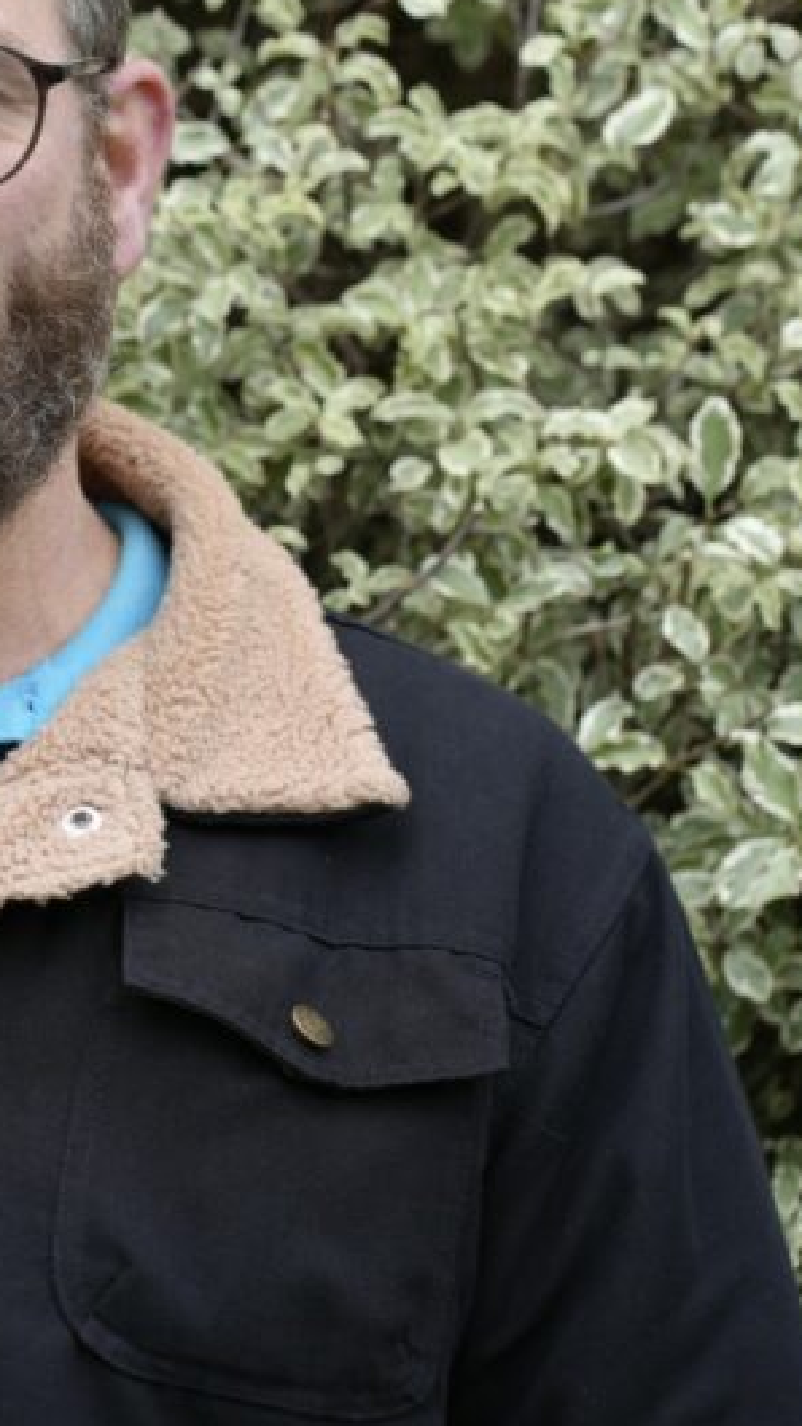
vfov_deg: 12.5
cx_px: -90
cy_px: 374
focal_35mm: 172
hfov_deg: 7.0
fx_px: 6505
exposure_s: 1/160
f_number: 4
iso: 200
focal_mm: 85
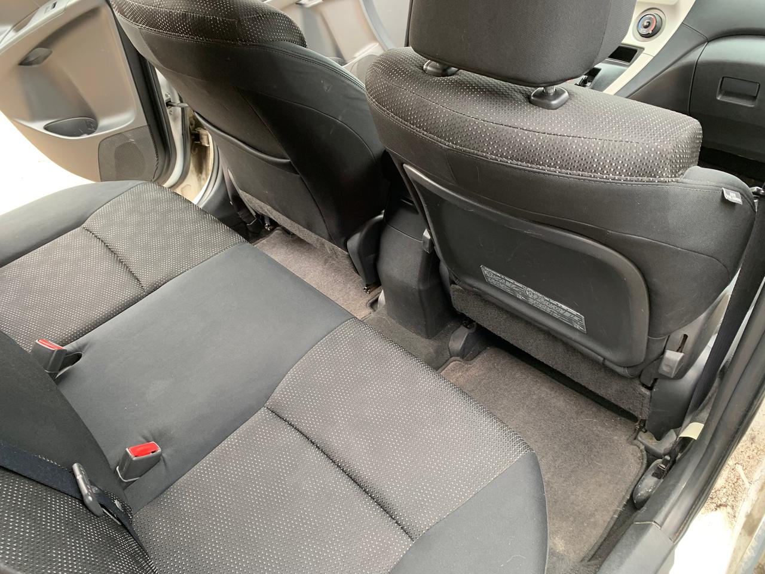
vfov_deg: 53.1
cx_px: 382
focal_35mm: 26
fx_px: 575
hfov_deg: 67.3
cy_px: 287
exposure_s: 1/68
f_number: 1.8
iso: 100
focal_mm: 4.25
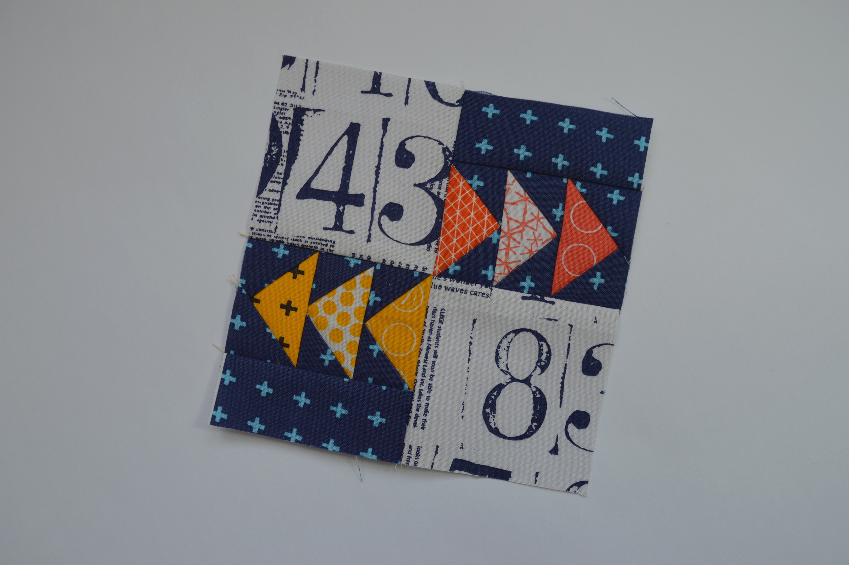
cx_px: 424
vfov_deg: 39.9
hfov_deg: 57.3
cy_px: 282
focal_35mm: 33
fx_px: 778
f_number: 5.6
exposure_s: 1/125
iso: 100
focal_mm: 22
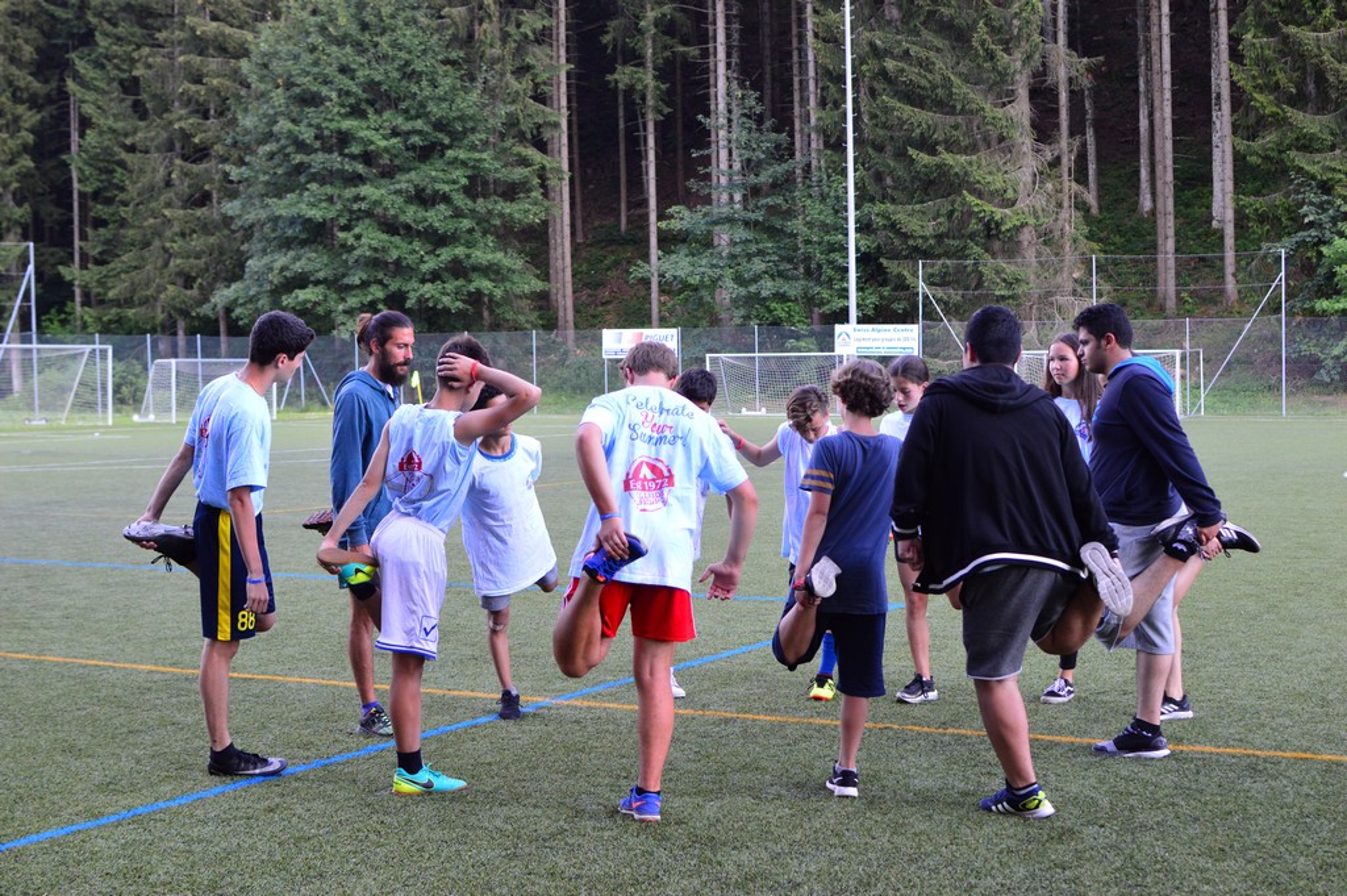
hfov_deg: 37.9
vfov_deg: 25.7
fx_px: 1963
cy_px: 448
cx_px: 674
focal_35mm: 52
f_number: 4
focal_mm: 35
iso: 800
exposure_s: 1/400
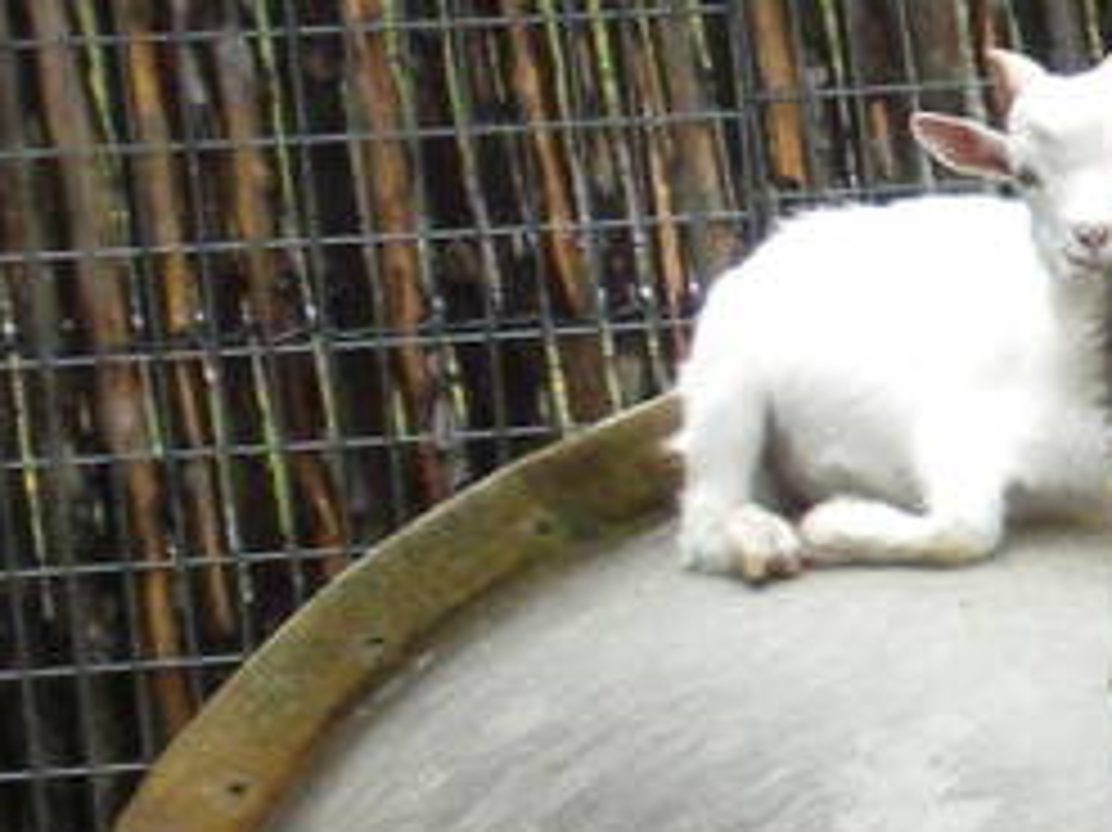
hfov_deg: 7.4
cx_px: 3264
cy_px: 895
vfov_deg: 6.2
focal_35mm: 240
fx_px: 7706
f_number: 3.5
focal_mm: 6.6
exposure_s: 1/453
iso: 150
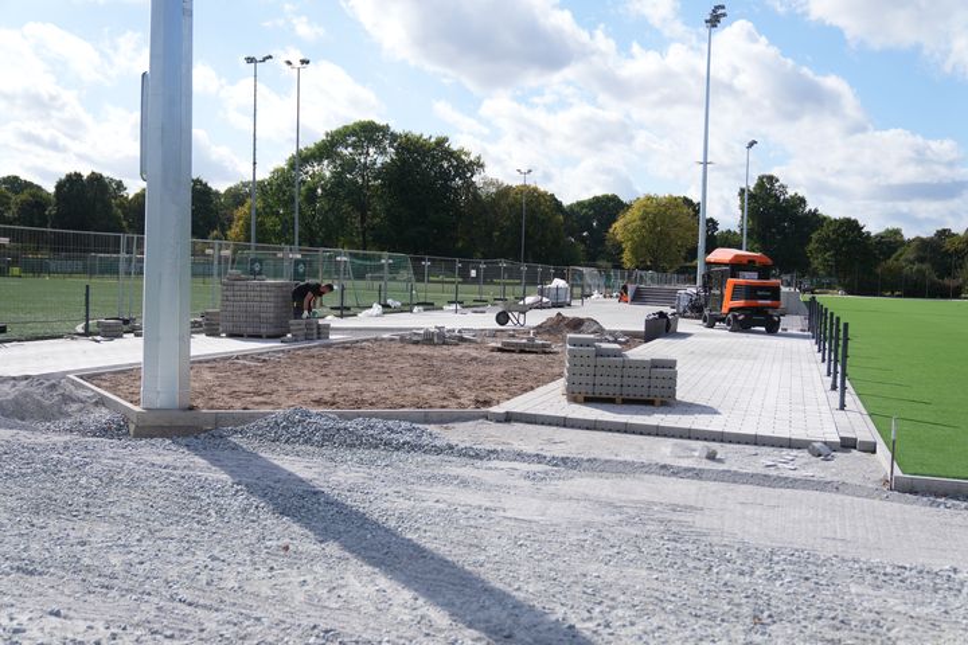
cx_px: 484
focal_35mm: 33
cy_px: 322
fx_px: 887
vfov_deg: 40.0
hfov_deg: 57.2
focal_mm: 33
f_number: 2.8
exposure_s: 1/2000
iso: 100
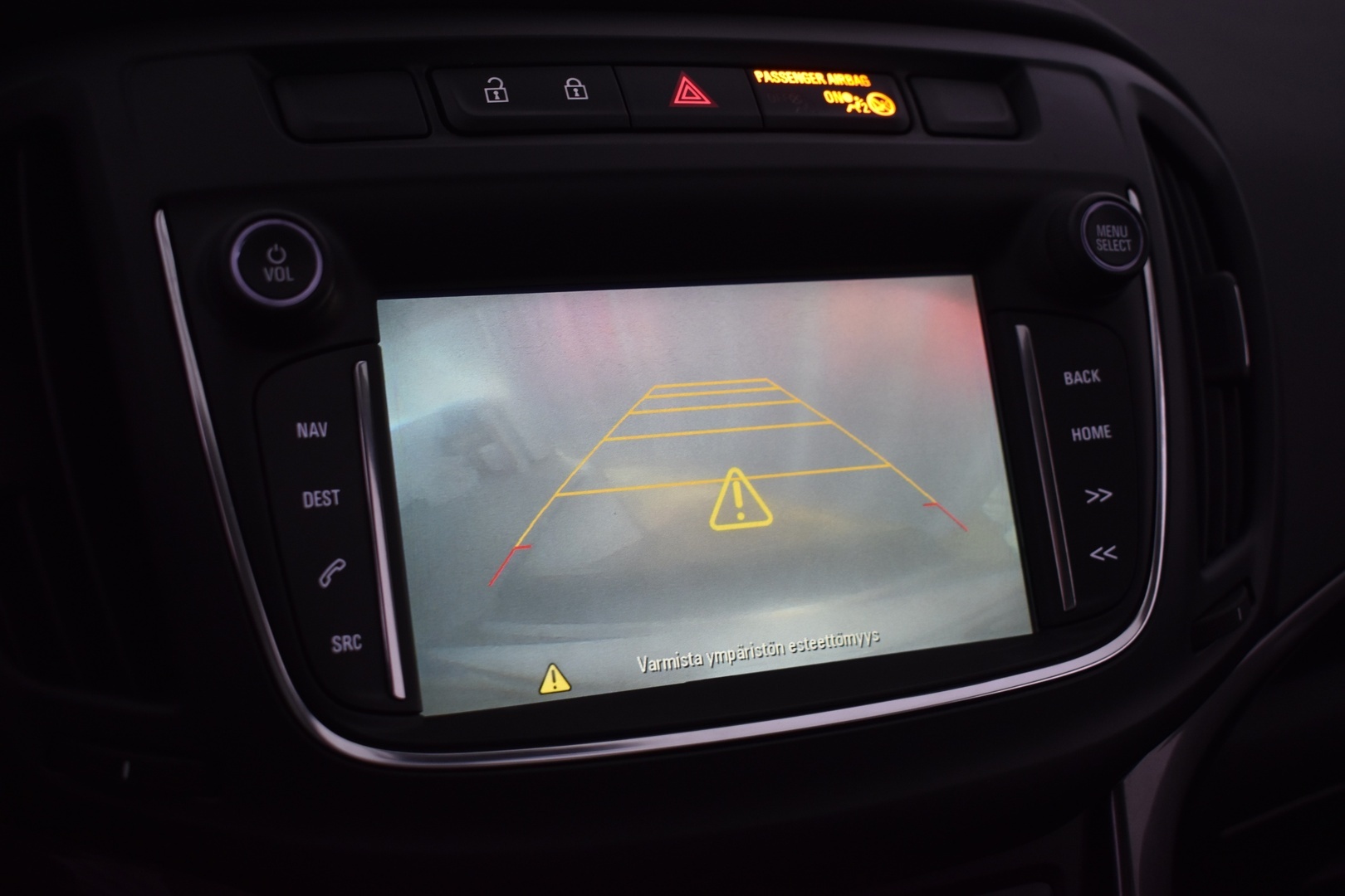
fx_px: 1625
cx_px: 672
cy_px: 448
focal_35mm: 44
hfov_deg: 45.0
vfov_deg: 30.8
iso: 640
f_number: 4.2
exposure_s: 1/50
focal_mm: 29
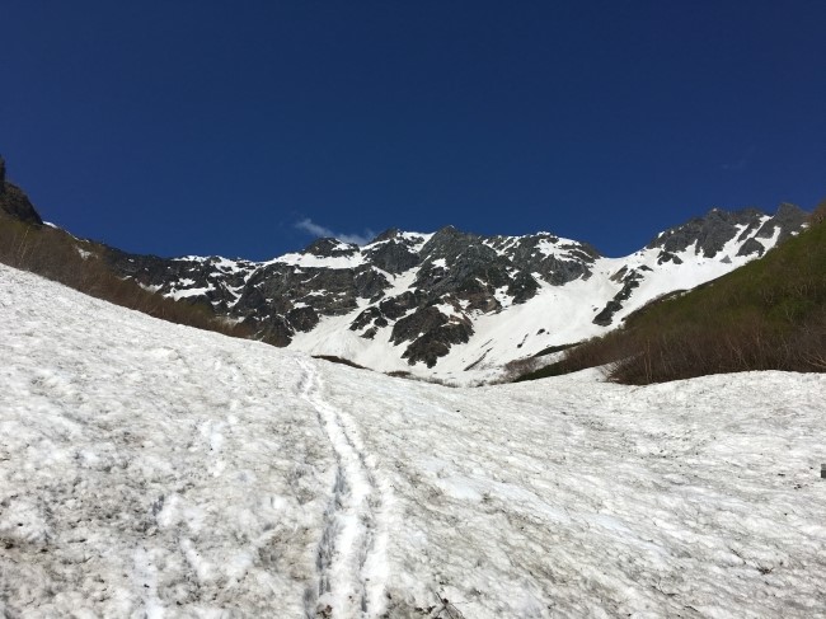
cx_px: 413
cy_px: 310
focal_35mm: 29
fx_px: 692
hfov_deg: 61.7
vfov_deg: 48.2
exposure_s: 1/4049
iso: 25
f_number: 2.2
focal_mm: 4.15
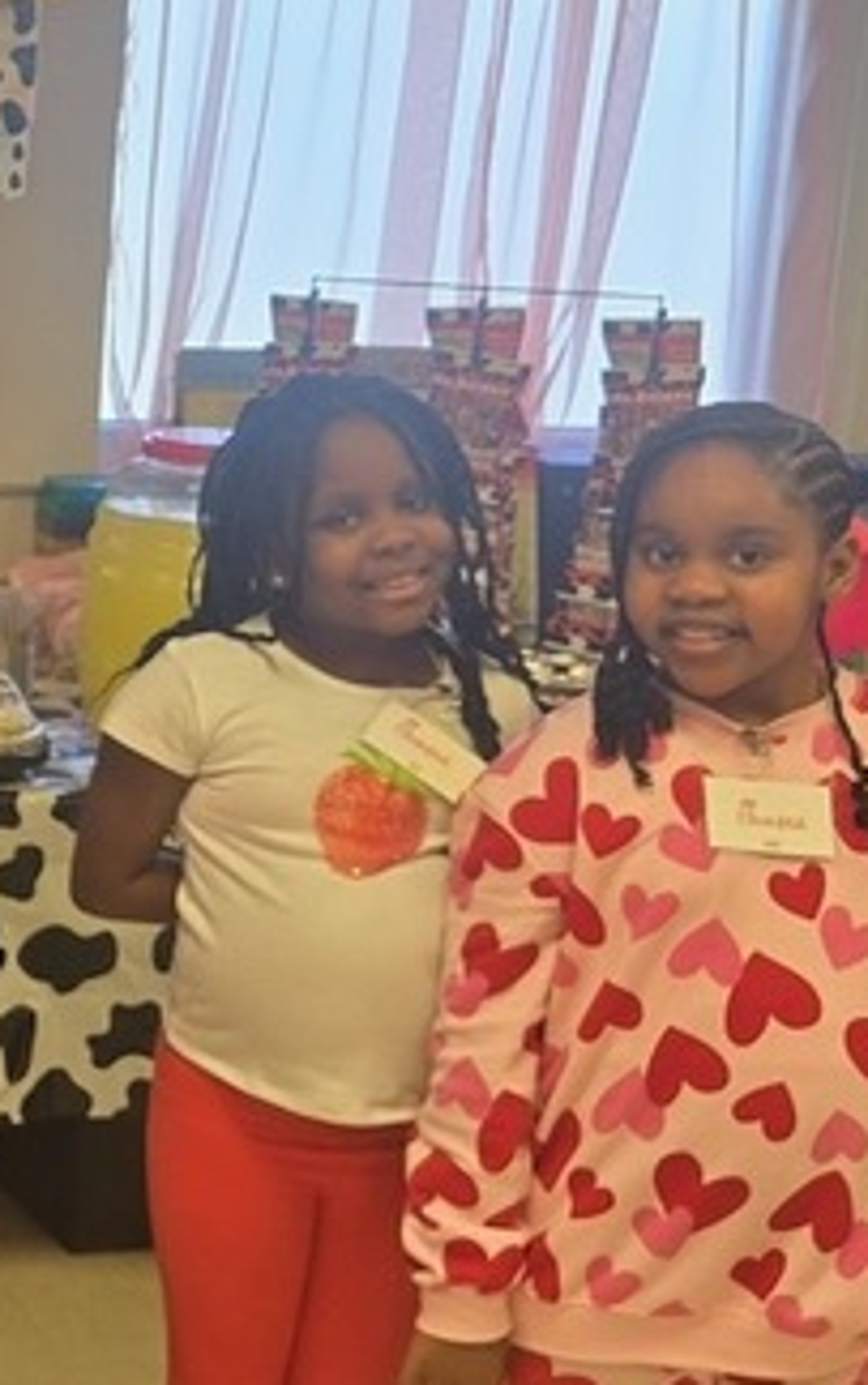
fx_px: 2909
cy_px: 611
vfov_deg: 26.8
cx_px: -543
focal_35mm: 77
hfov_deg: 15.3
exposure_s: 1/120
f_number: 1.8
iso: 100
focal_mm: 5.4
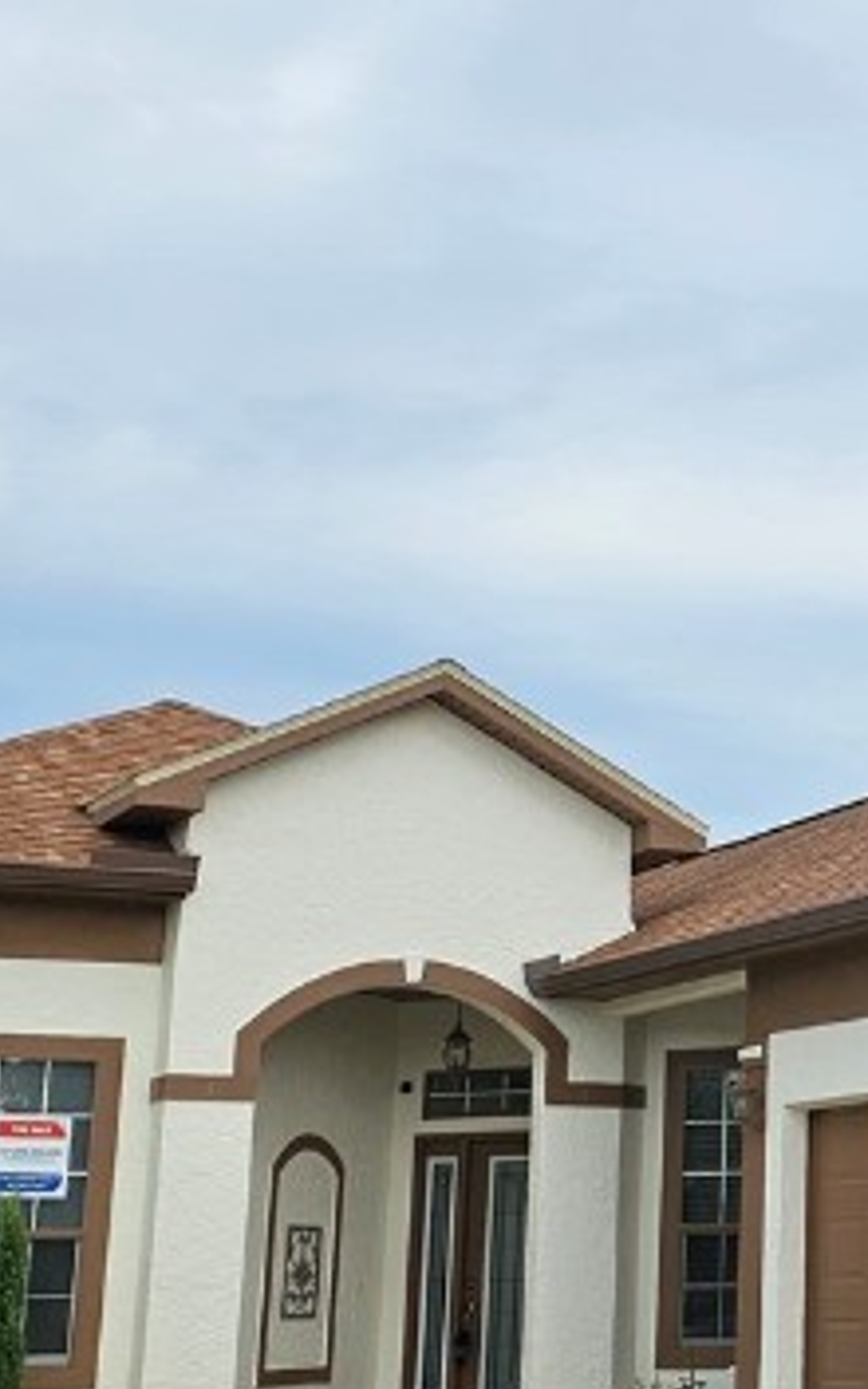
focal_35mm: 71
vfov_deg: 28.9
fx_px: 2687
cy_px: 592
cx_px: 1124
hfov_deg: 17.3
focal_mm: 6.3
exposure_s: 1/952
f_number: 1.7
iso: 10
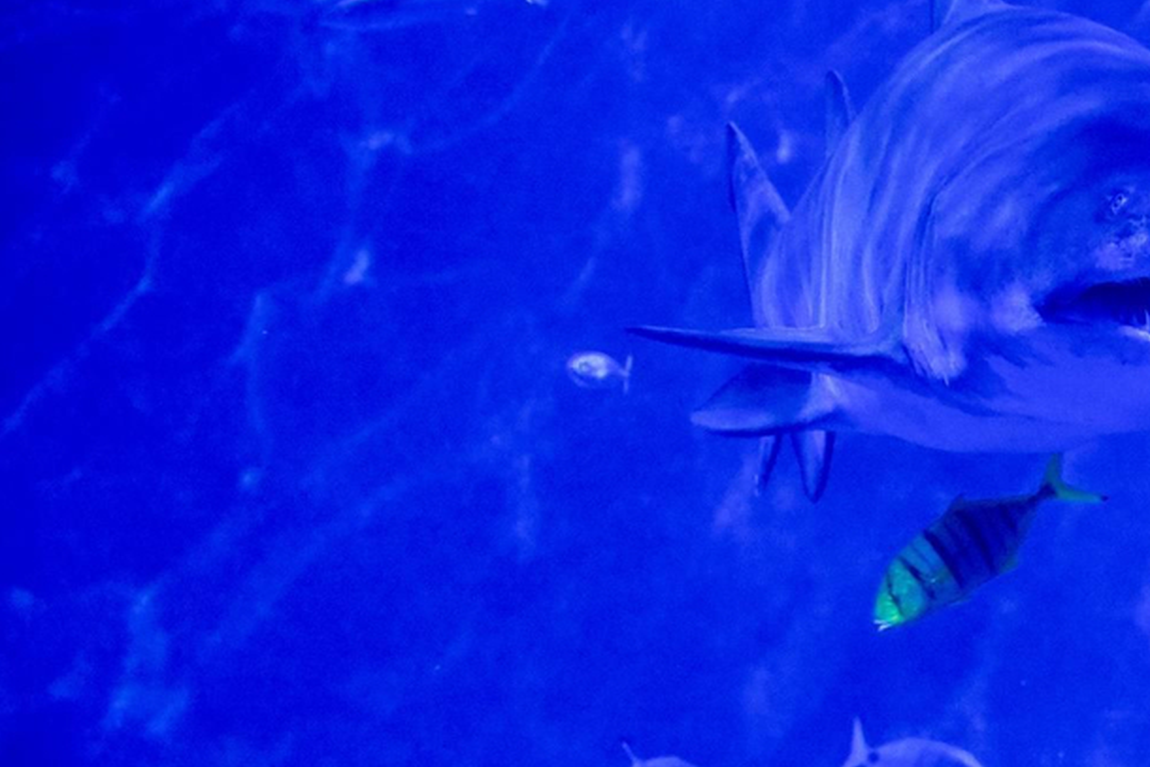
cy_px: 477
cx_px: 1450
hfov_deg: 9.4
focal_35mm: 215
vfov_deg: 6.4
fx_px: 6869
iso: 5000
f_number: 4
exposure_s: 1/60
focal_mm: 82
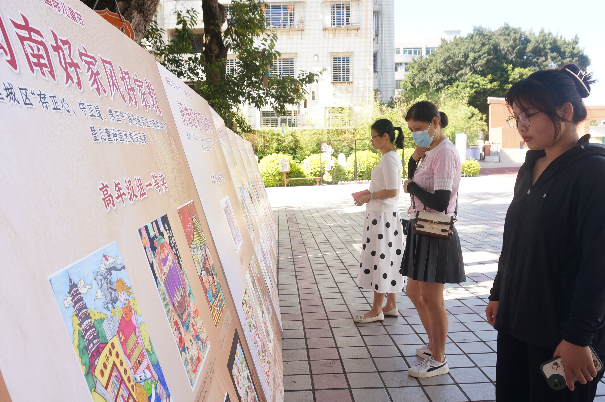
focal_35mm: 29
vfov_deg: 44.8
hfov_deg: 63.7
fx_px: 487
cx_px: 294
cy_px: 191
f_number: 5.6
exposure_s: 1/80
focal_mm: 16
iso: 100
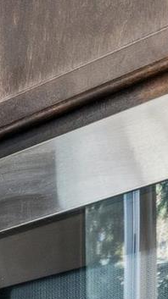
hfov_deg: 4.5
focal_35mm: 148
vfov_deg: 13.0
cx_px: -979
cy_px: 553
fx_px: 1173
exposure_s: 1/3.33
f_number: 13
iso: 400
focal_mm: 16.2
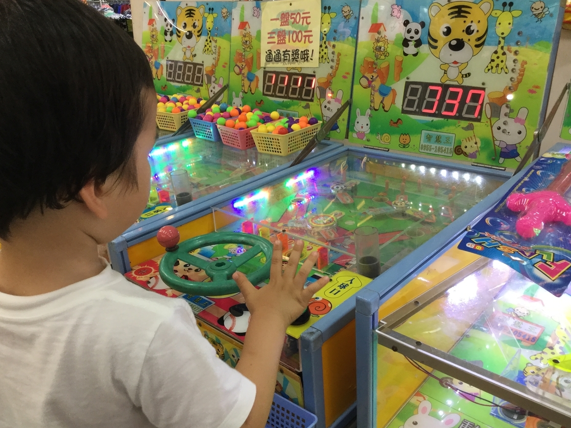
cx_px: 282
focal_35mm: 32
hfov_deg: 56.8
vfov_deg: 44.2
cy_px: 216
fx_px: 528
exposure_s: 1/30
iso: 64
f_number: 2.4
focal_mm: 3.3
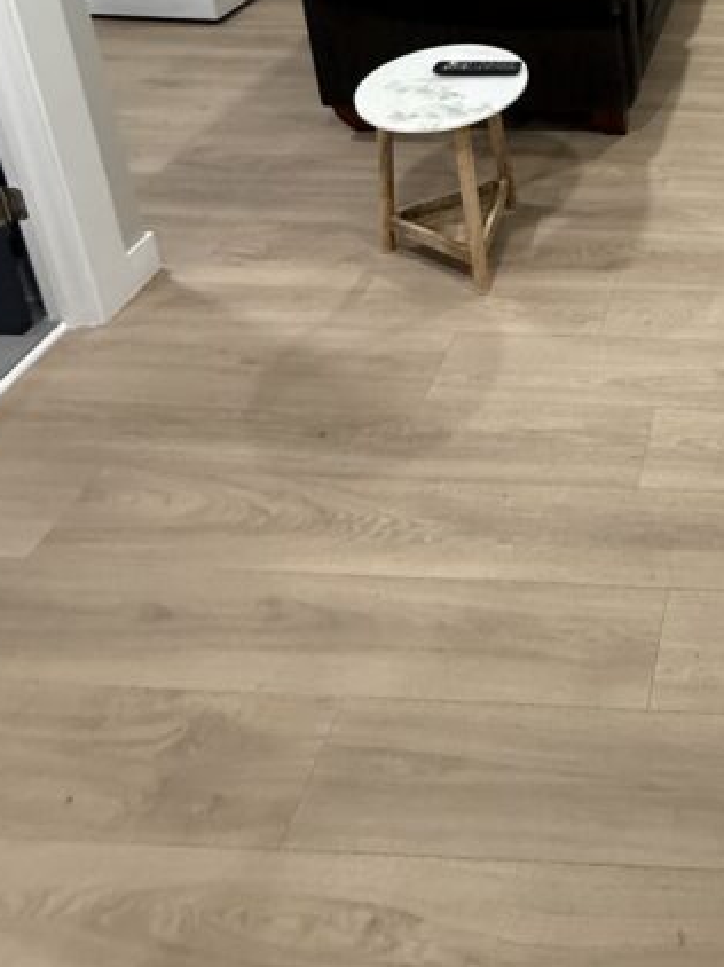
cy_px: -94
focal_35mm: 34
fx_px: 949
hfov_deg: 35.3
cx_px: 809
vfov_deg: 42.5
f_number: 2.2
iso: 250
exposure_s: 1/60
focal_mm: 2.22
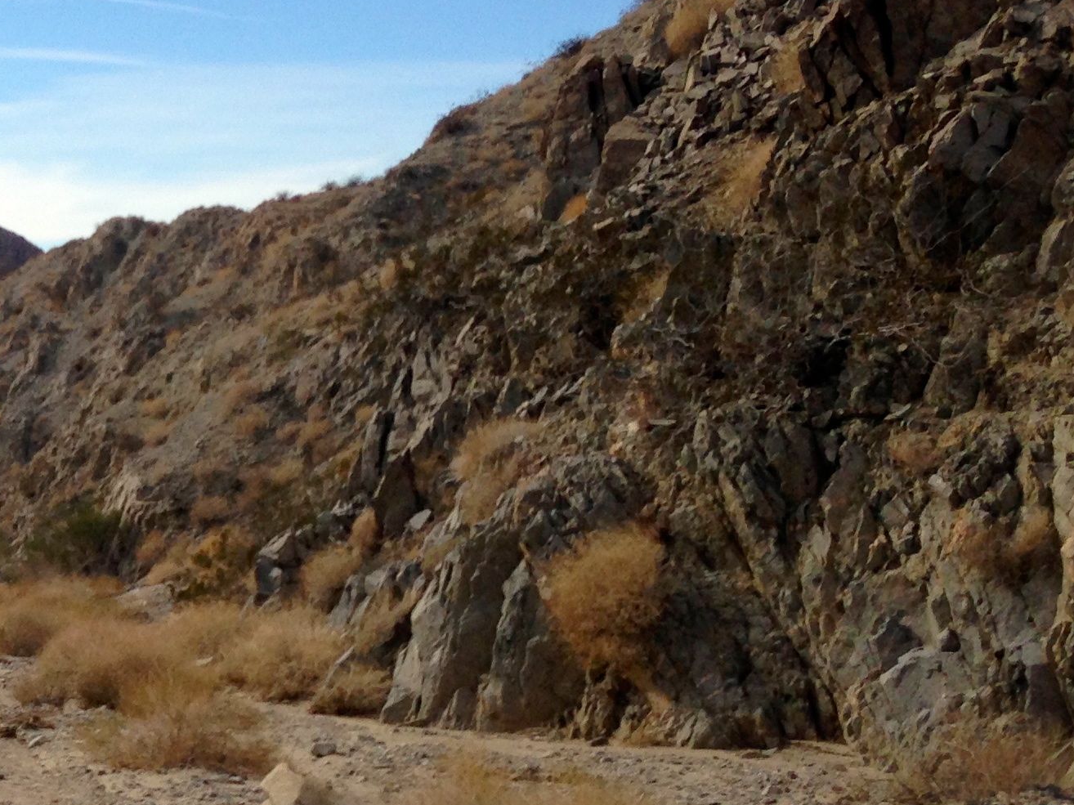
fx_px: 2544
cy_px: 523
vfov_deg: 17.9
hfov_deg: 22.3
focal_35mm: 82
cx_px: -150
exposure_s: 1/1178
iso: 50
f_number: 2.4
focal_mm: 4.13
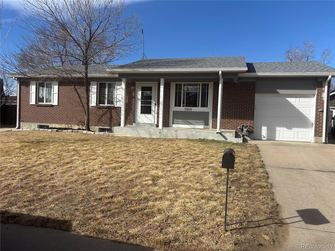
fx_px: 252
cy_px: 126
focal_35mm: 26
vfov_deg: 53.1
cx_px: 168
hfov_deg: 67.3
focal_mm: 5.96
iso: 50
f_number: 1.6
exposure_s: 1/3311
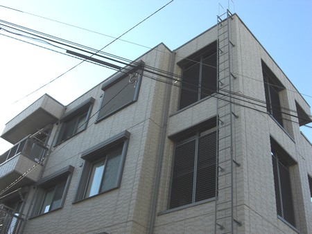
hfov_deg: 49.0
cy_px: 117
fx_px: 343
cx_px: 156
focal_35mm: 38
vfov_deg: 37.8
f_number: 4
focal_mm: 7.9
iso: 80
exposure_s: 1/320
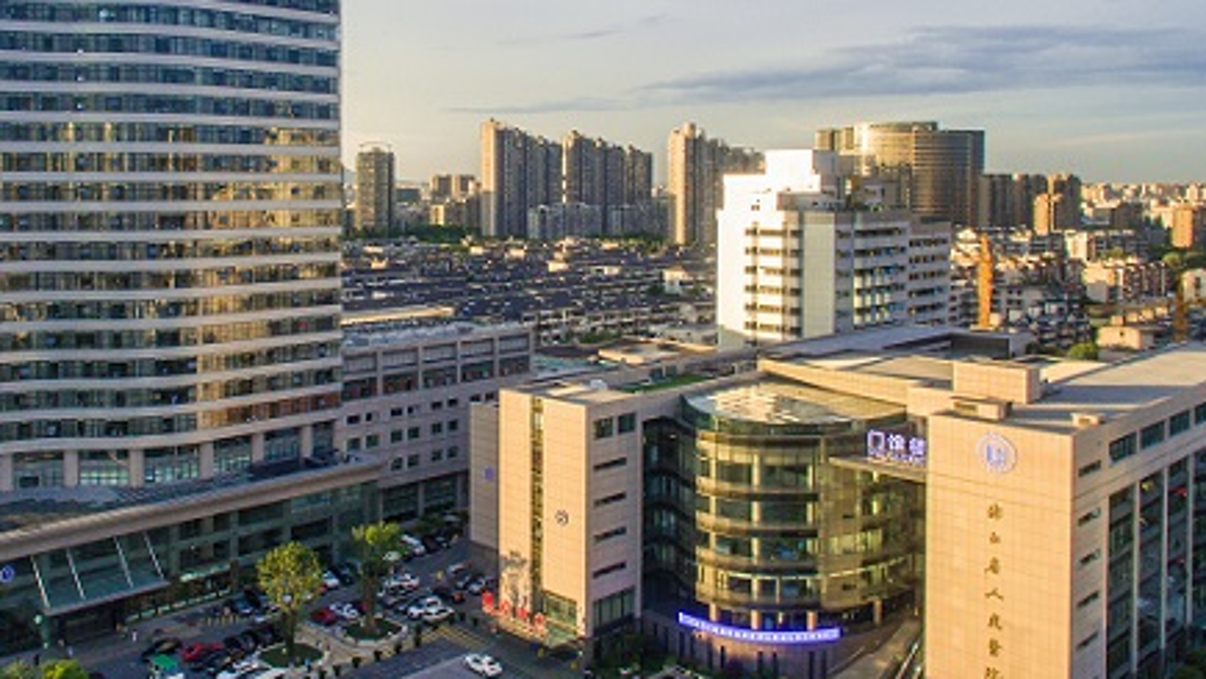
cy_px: 216
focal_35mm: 35
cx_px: 466
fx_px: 1120
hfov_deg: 56.1
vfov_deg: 33.4
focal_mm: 3.61
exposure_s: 1/25
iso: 138
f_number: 2.8
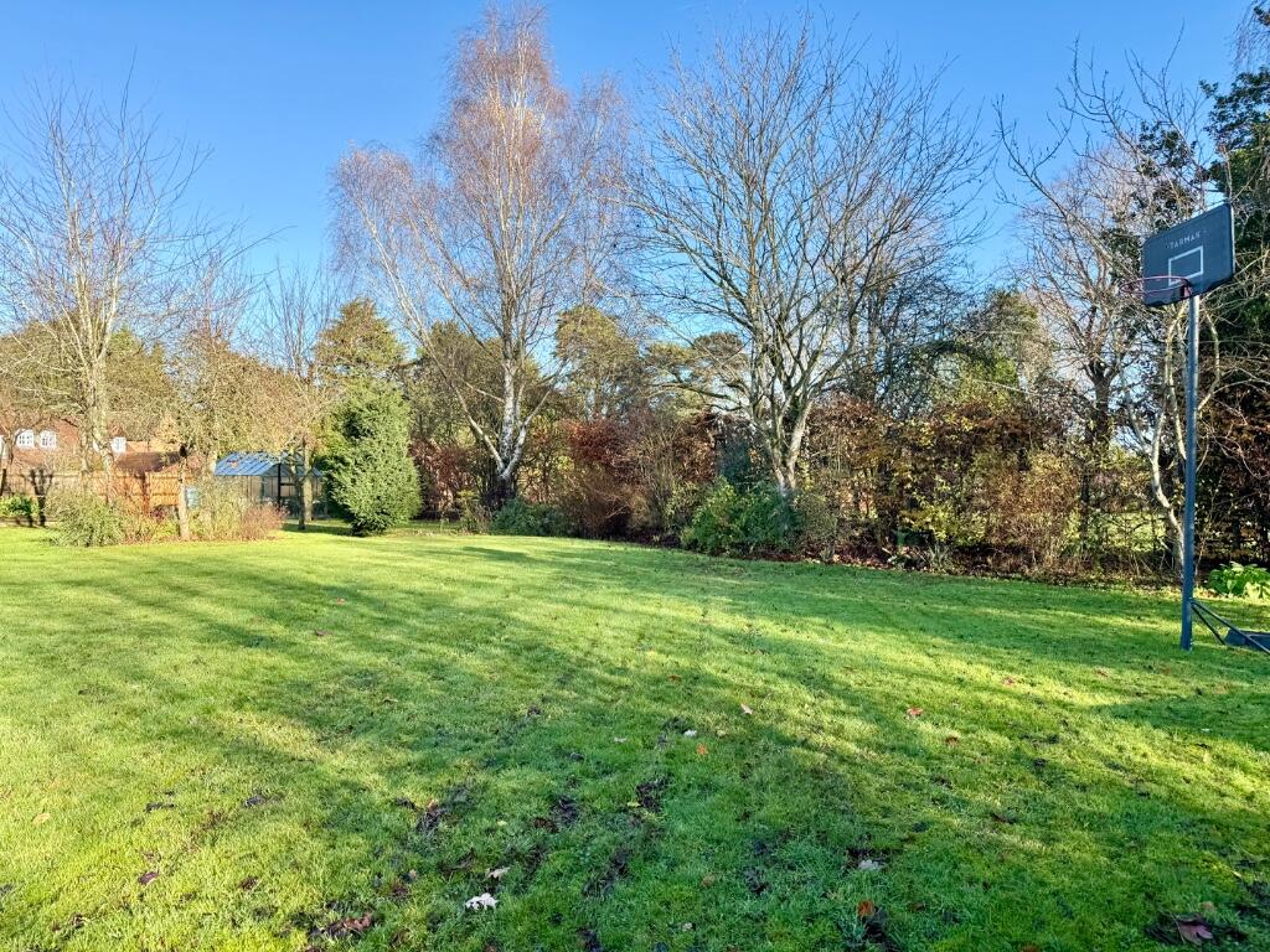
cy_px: 476
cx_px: 635
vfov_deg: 56.8
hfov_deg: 71.6
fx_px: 881
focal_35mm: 24
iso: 80
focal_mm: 6.76
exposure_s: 1/1553
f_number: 1.78
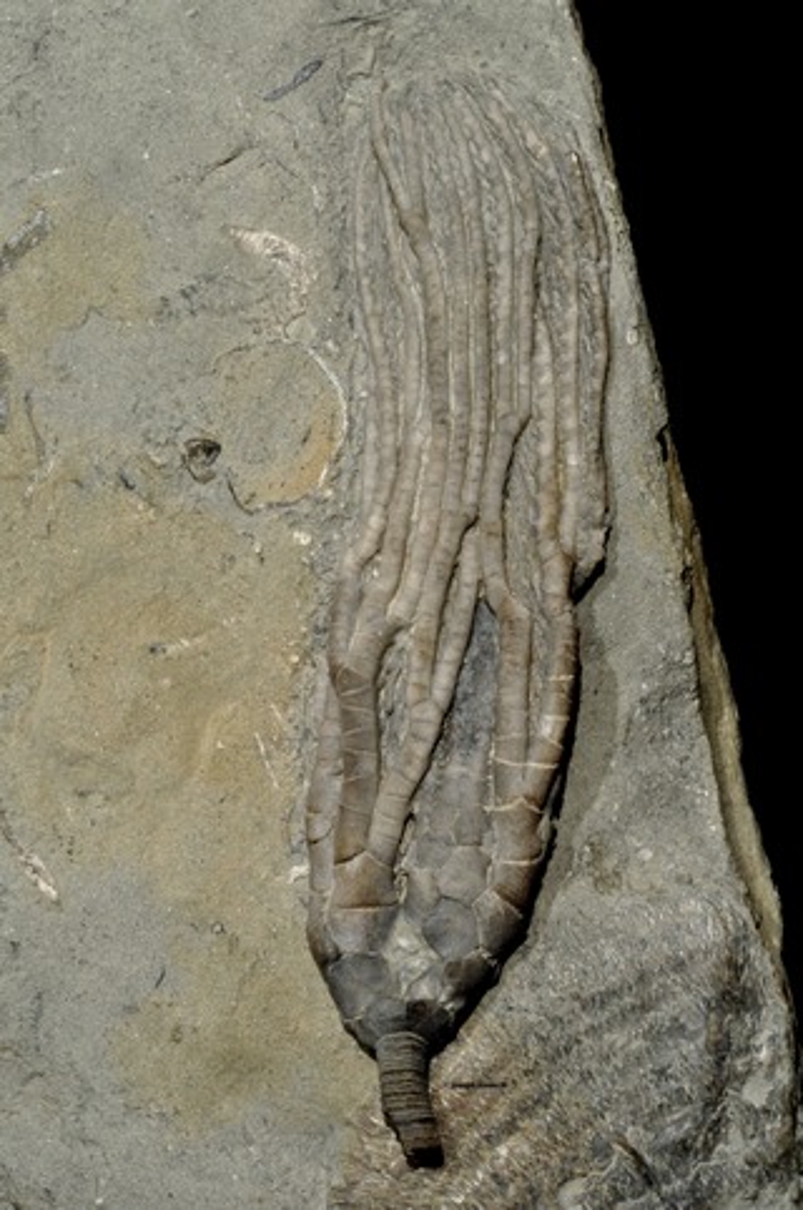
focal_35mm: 90
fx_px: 3020
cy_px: 605
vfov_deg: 22.6
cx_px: 402
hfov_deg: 15.1
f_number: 32
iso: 400
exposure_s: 1/1.6
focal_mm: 60
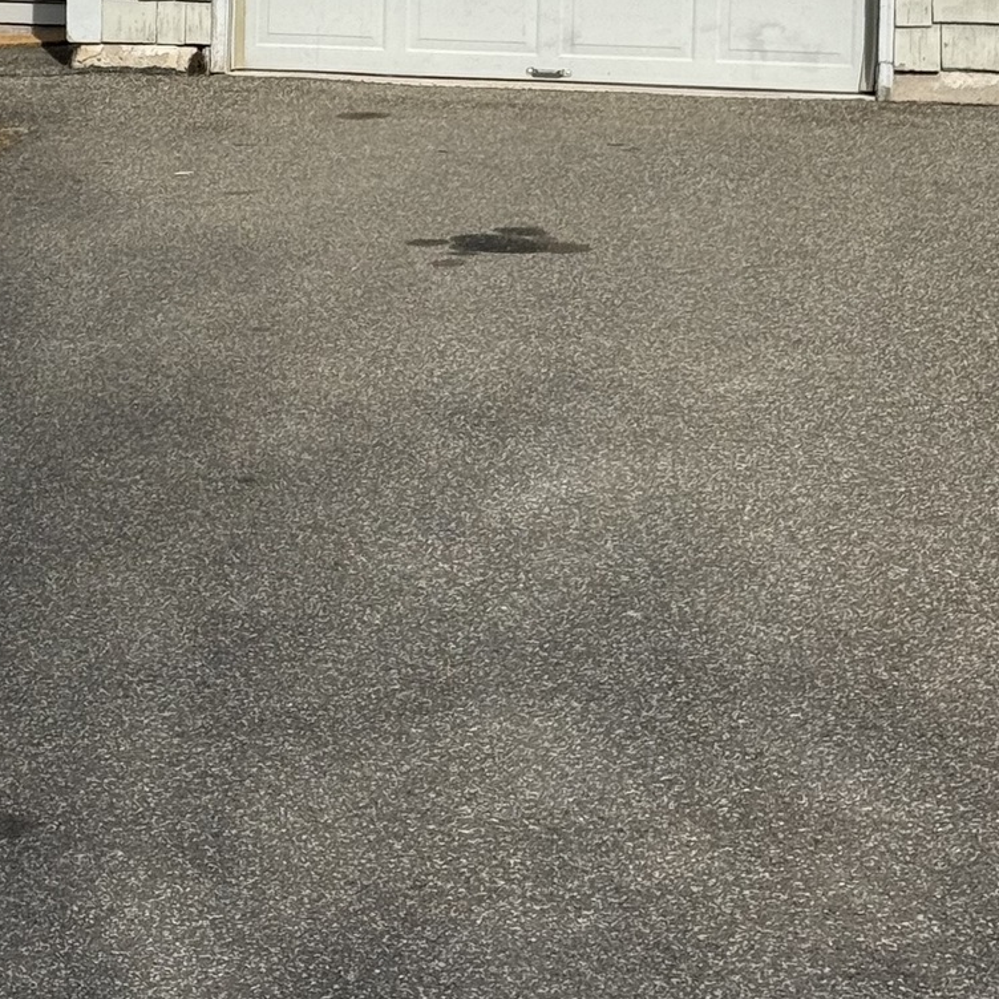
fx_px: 4245
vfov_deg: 13.2
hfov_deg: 13.3
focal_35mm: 130
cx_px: 150
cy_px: 5
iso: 64
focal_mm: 6.76
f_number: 1.78
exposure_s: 1/6024
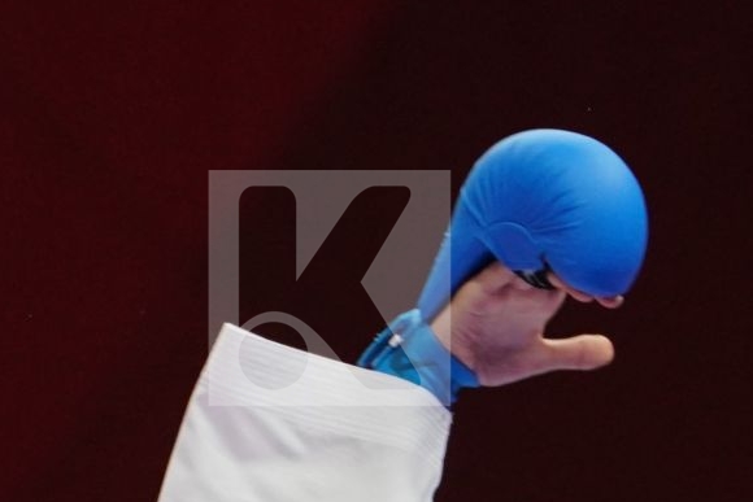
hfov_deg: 1.6
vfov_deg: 1.1
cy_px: 747
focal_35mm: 1303
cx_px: 330
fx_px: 27260
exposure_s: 1/1000
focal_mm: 280
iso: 2500
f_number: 4
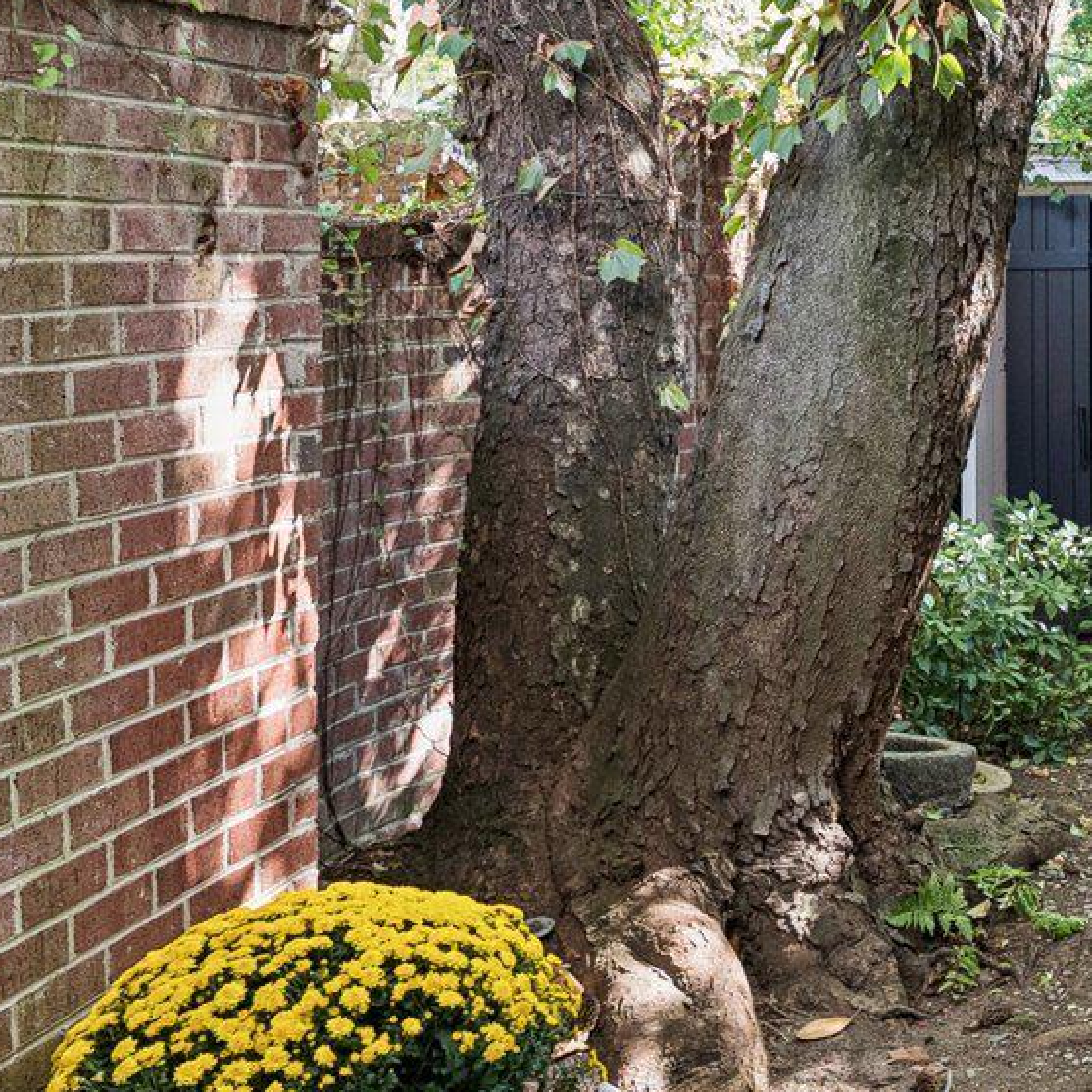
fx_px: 1785
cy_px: 409
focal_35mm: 50
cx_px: 1263
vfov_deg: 33.9
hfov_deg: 29.8
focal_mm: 16
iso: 320
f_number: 4
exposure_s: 1/60
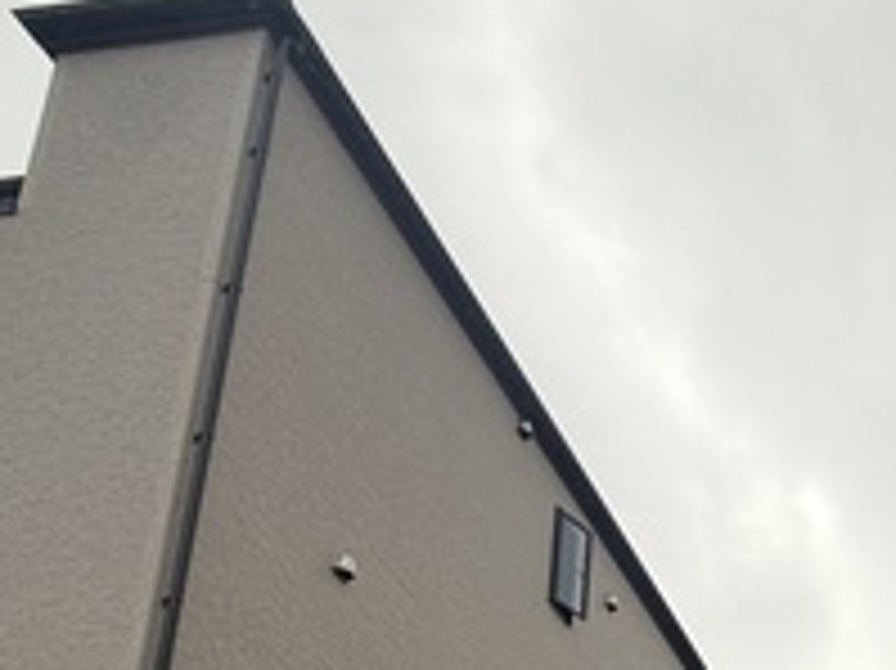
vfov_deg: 24.6
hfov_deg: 35.0
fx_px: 1164
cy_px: 1016
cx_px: 1027
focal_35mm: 45
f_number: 2.2
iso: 50
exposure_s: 1/173
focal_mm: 2.22
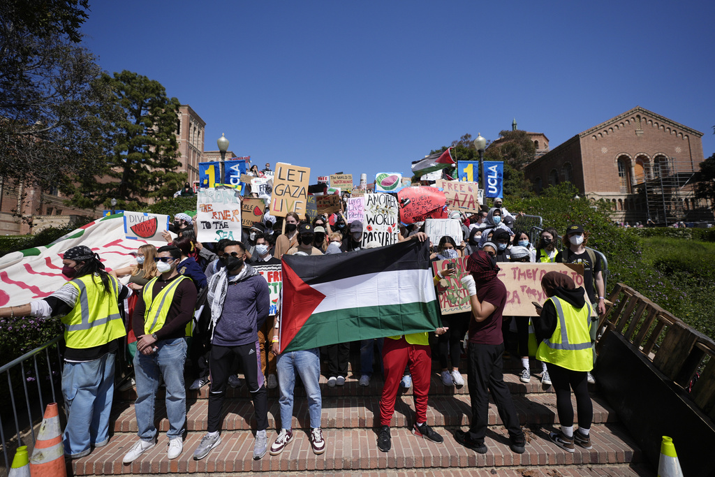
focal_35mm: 16
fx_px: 318
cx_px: 358
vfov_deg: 73.8
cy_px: 238
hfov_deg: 96.7
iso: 250
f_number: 2.8
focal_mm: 16
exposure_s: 1/10000
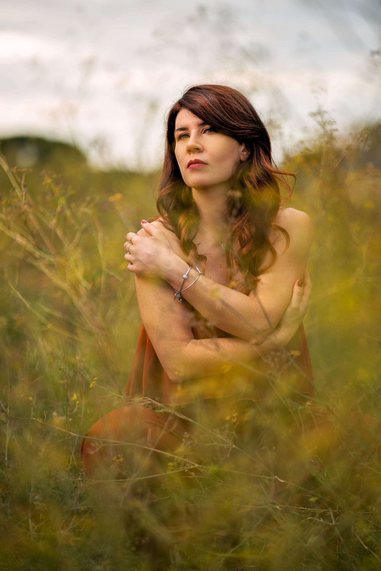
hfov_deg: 16.1
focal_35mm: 85
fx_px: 1349
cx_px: 190
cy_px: 286
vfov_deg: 23.9
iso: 50
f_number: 1.4
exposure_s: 1/400
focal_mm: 85
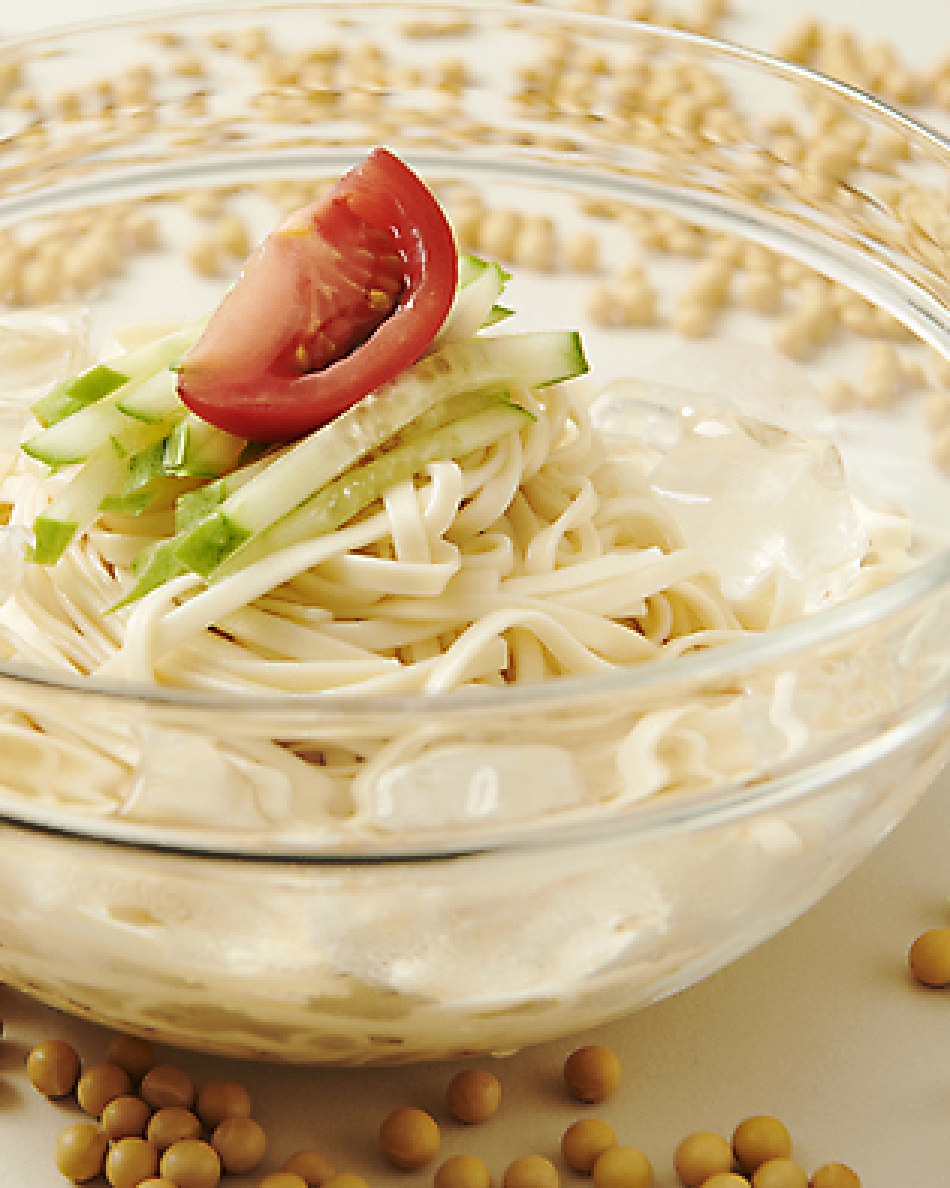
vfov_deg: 19.2
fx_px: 3516
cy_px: 588
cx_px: 265
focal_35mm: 100
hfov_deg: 15.3
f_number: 8
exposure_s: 1/125
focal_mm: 70
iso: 64
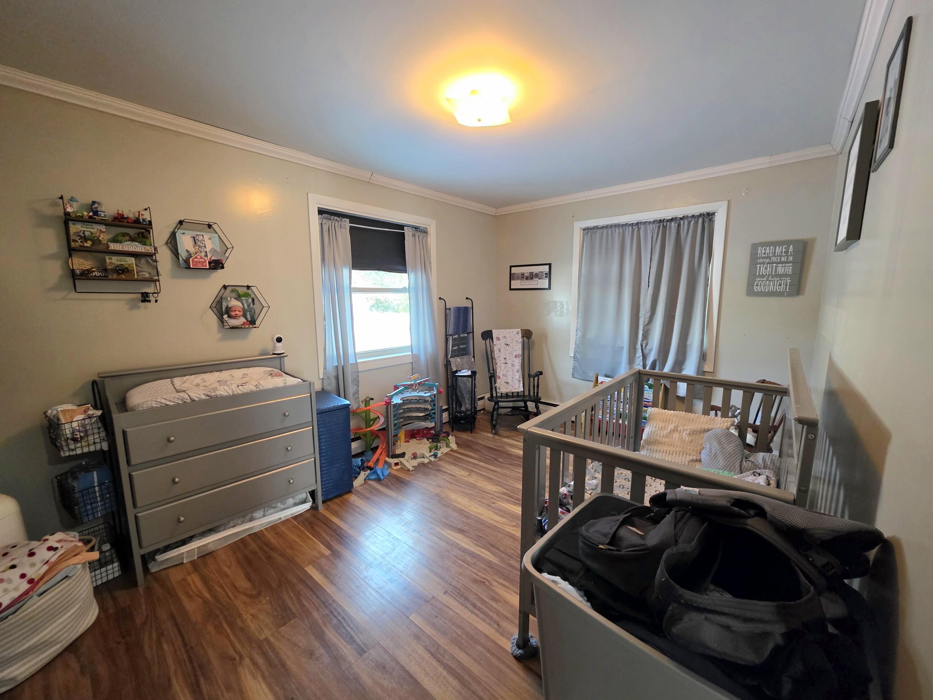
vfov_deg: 89.9
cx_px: 466
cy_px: 350
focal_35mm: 13
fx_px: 350
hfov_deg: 106.2
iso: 500
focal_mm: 2.2
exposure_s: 1/60.2
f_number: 1.9
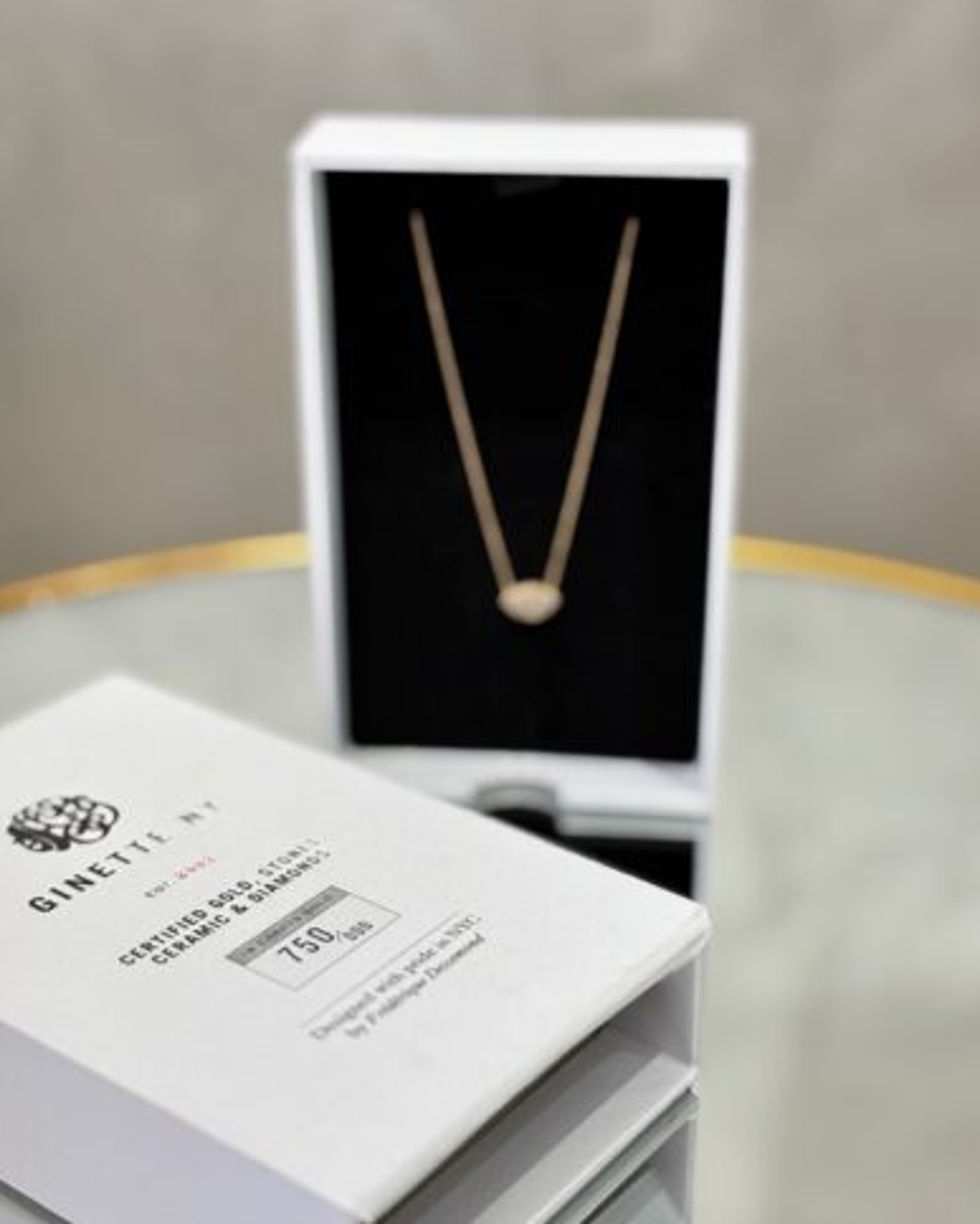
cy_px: 599
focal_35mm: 56
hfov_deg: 27.2
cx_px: 499
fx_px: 2028
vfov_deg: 33.6
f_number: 1.6
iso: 32
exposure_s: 1/50
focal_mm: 5.96
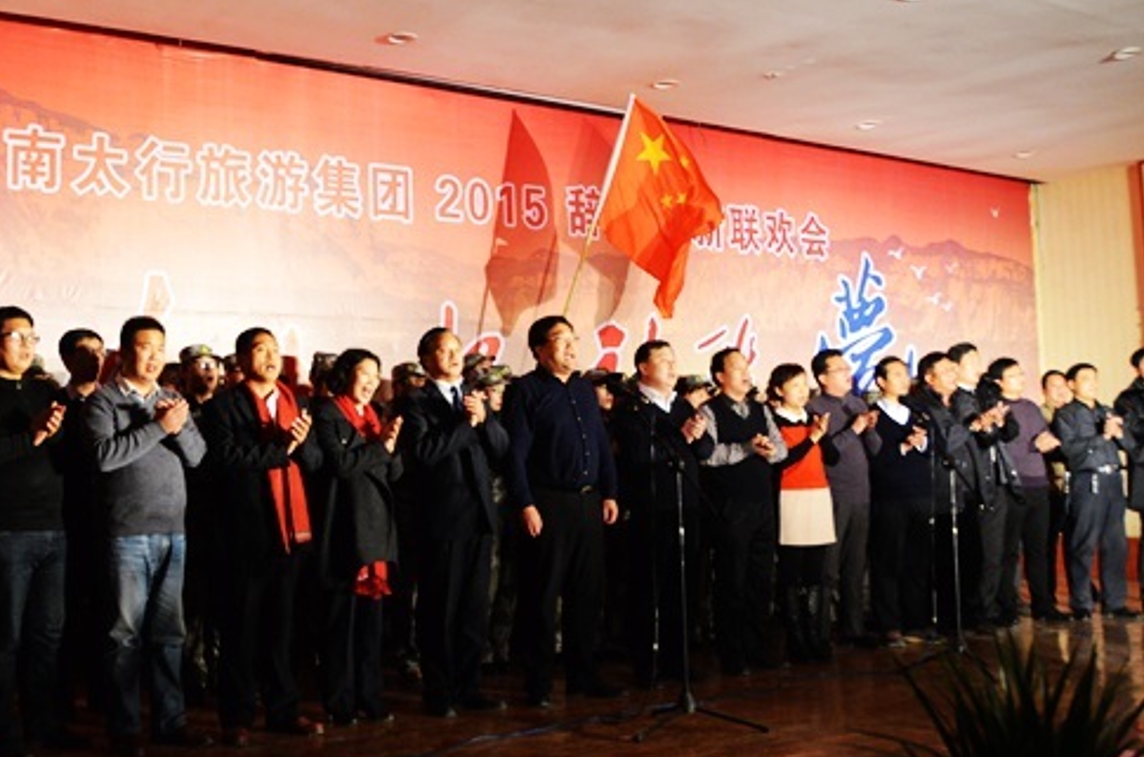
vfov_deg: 34.0
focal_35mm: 39
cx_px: 380
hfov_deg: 48.8
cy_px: 333
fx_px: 1236
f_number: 3.5
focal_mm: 18
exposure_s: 1/250
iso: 1600
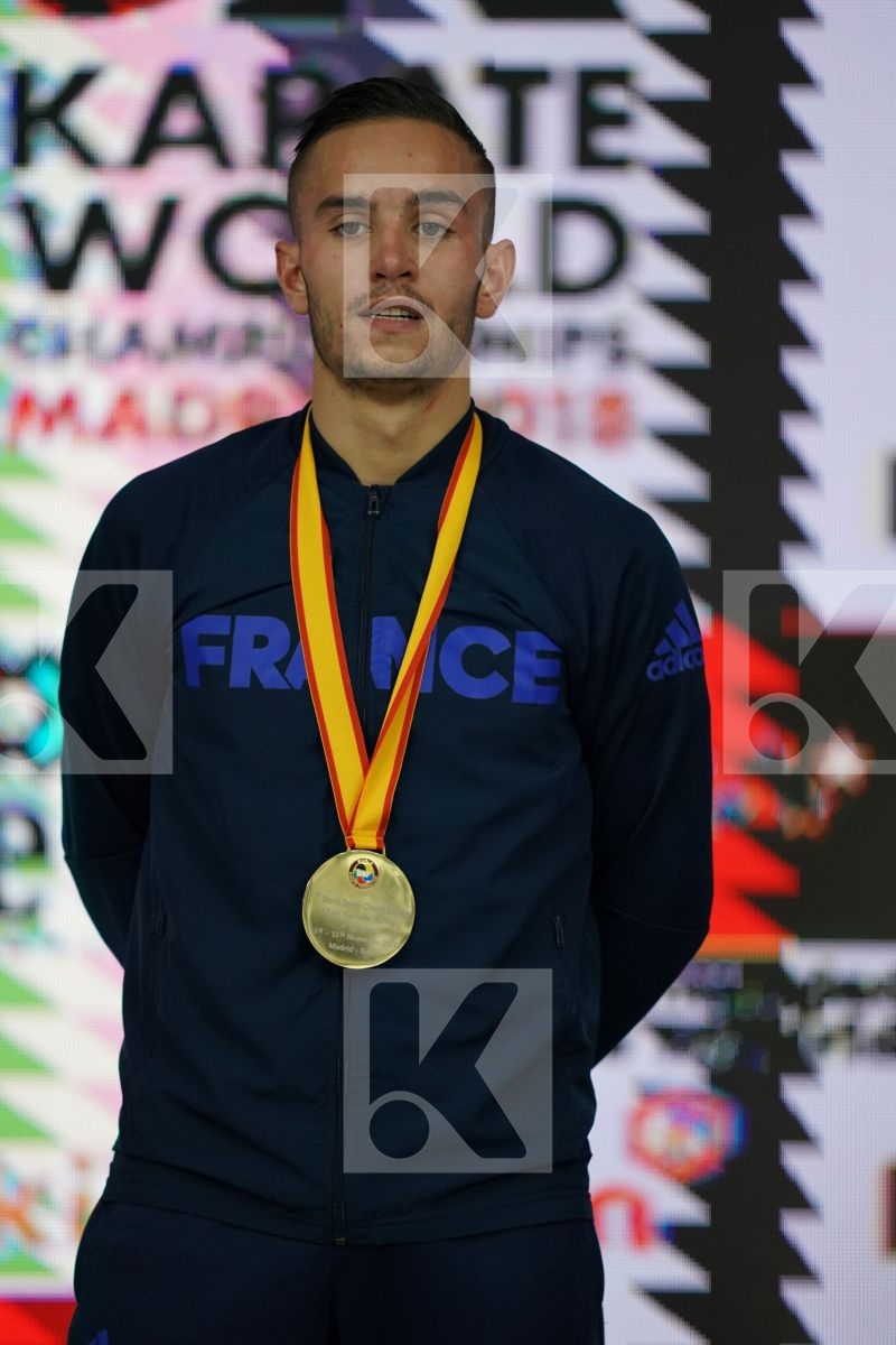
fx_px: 14932
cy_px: 672
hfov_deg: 3.4
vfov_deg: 5.2
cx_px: 448
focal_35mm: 400
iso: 2500
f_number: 2.8
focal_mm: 400
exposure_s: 1/500
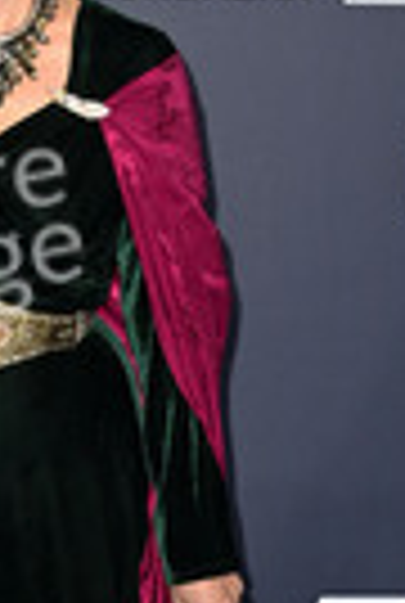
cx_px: -18
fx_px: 1897
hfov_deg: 12.0
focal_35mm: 113
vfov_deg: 17.9
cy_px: 482
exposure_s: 1/250
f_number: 5.6
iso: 1000
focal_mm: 38
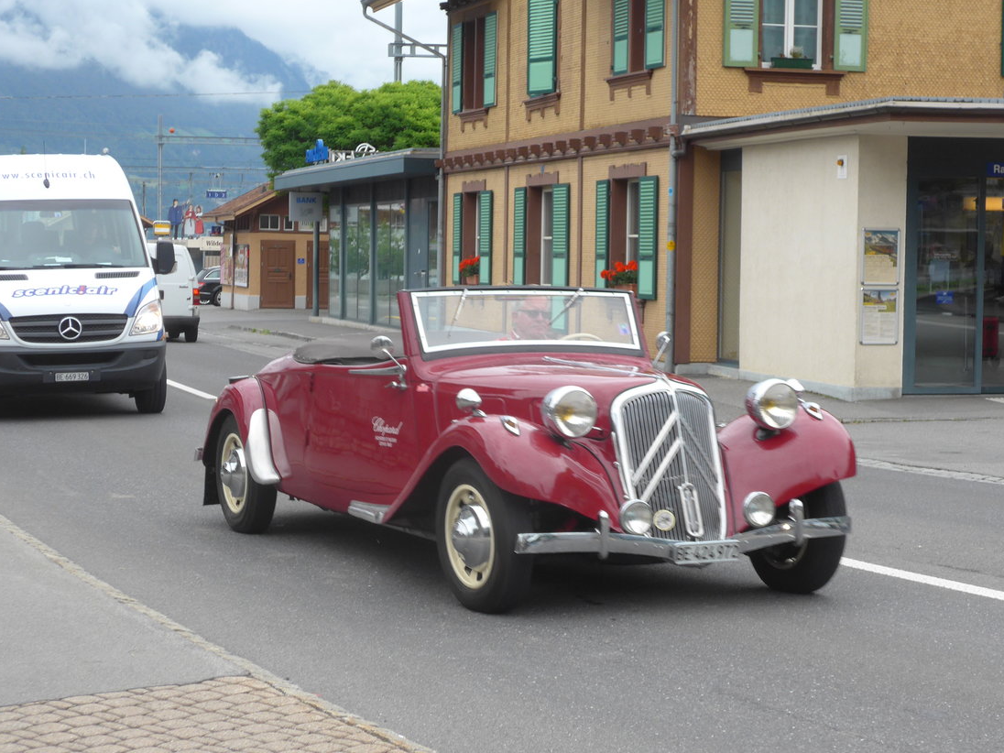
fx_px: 2349
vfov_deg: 18.2
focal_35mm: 81
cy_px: 410
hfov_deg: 24.1
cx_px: 509
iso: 160
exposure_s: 1/320
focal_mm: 15
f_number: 4.2
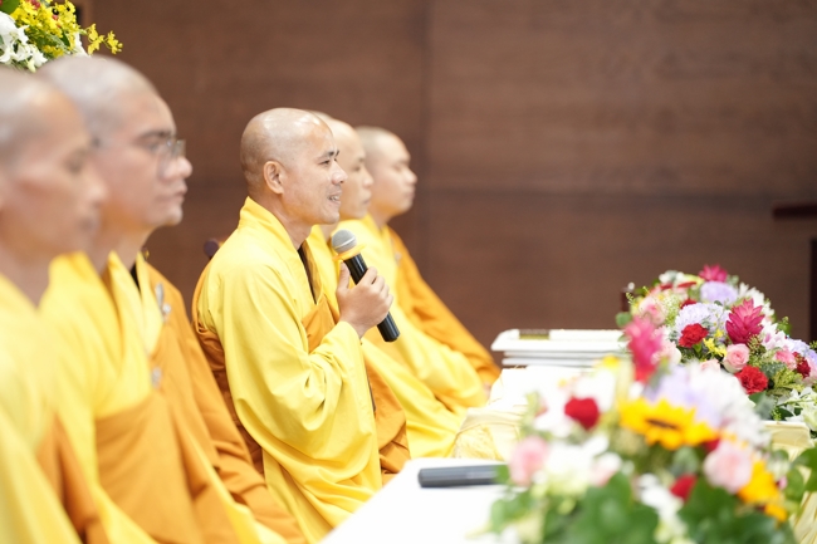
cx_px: 408
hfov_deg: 13.7
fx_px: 3403
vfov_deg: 9.1
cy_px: 272
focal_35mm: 150
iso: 2500
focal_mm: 150
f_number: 2.8
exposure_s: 1/200
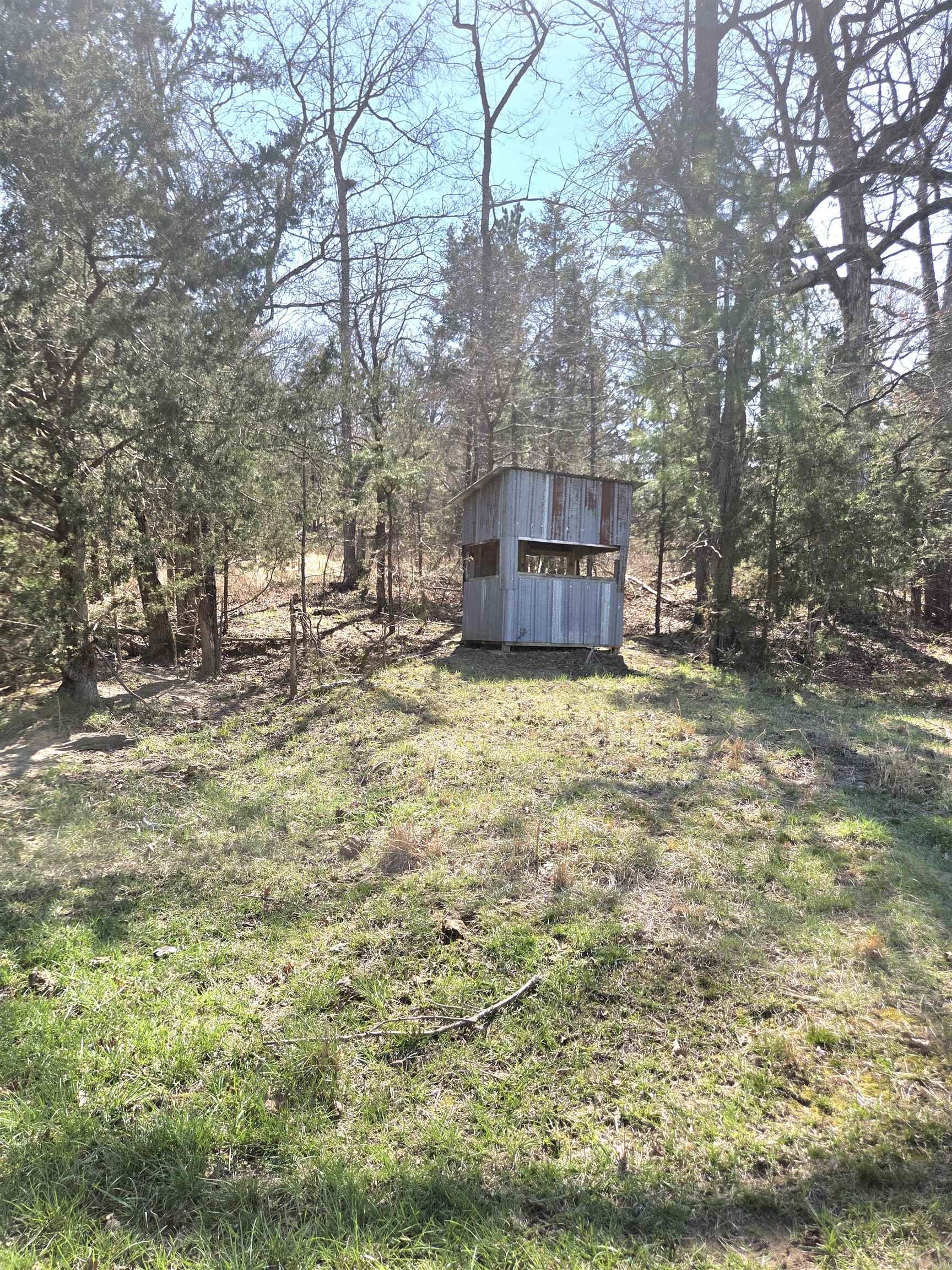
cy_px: 635
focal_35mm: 23
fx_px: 843
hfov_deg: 58.9
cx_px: 476
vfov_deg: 73.9
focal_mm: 5.4
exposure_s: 1/3333
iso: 80
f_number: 1.8
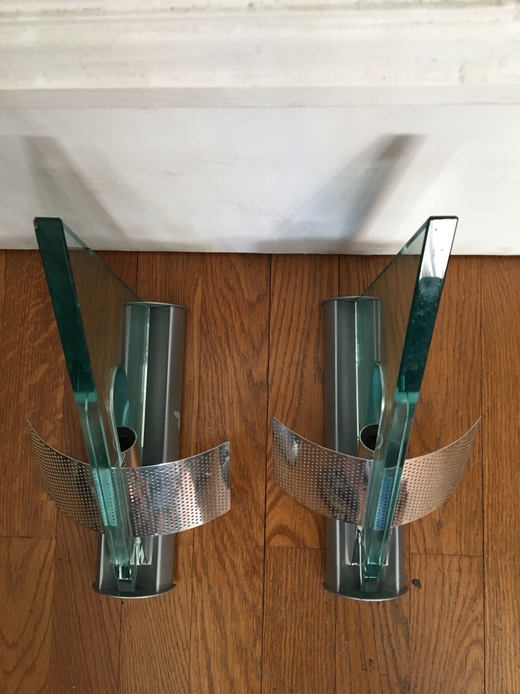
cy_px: 347
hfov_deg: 48.2
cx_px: 260
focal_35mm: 29
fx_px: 581
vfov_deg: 61.7
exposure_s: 1/33
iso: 160
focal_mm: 4.15
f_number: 2.2
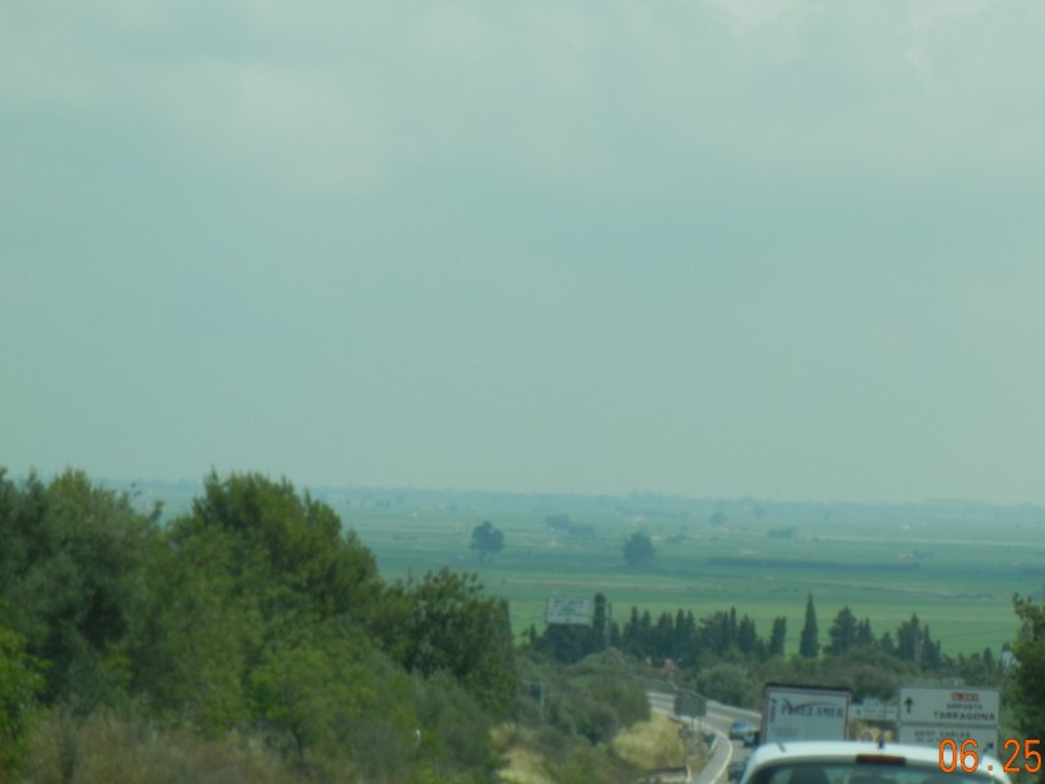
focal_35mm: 228
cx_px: 674
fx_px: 6884
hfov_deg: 8.7
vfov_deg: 6.5
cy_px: 349
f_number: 9.2
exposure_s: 1/258
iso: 160
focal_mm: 31.4
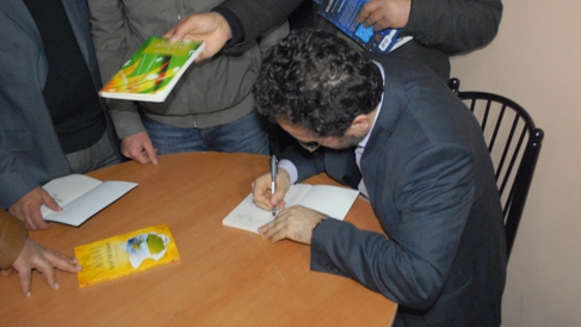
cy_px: 137
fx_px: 539
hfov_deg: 56.6
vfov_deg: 33.7
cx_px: 290
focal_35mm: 35
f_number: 5.6
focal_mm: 22
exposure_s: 1/50
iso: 1250
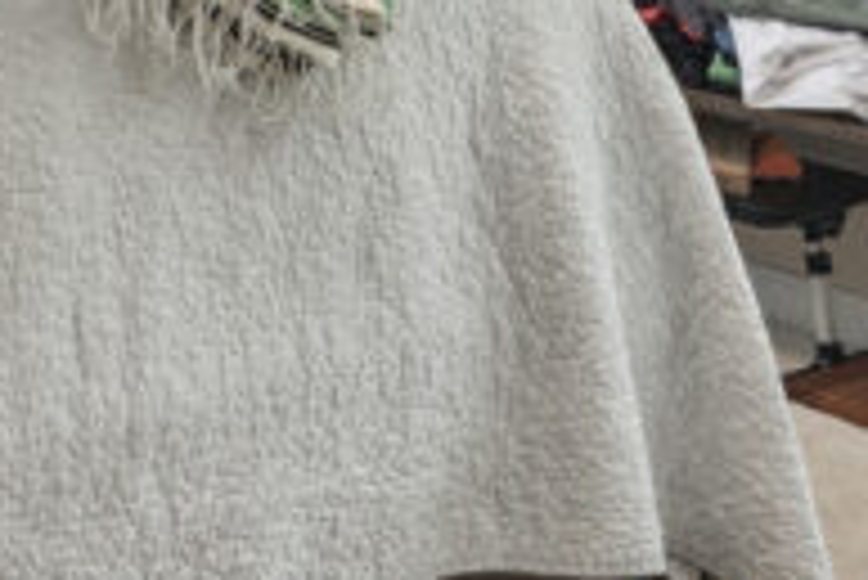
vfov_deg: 14.6
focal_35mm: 85
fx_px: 2051
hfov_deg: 21.0
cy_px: -375
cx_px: -355
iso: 320
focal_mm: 16
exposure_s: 1/6
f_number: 8
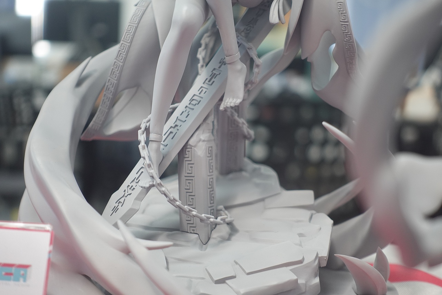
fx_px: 859
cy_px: 148
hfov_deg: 28.8
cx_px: 221
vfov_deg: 19.5
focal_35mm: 70
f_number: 2.8
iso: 400
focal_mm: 25.7
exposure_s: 1/80
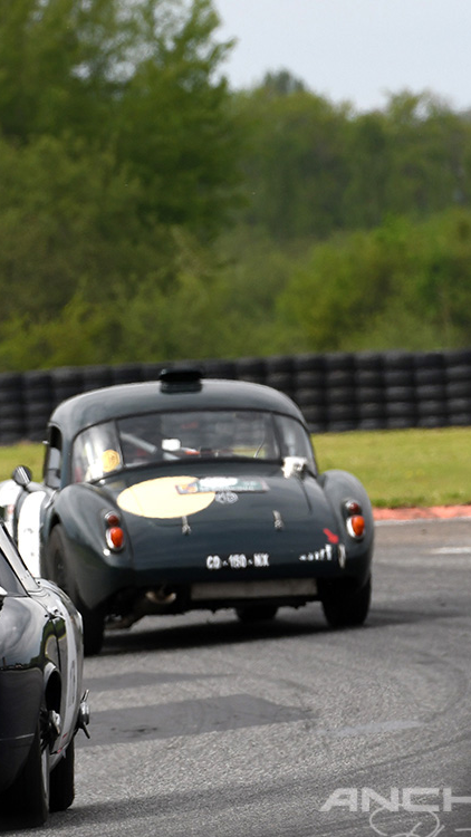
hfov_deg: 2.3
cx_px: -122
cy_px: 413
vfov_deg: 4.0
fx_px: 11898
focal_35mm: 536
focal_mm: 200
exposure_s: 1/800
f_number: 5.6
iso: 250
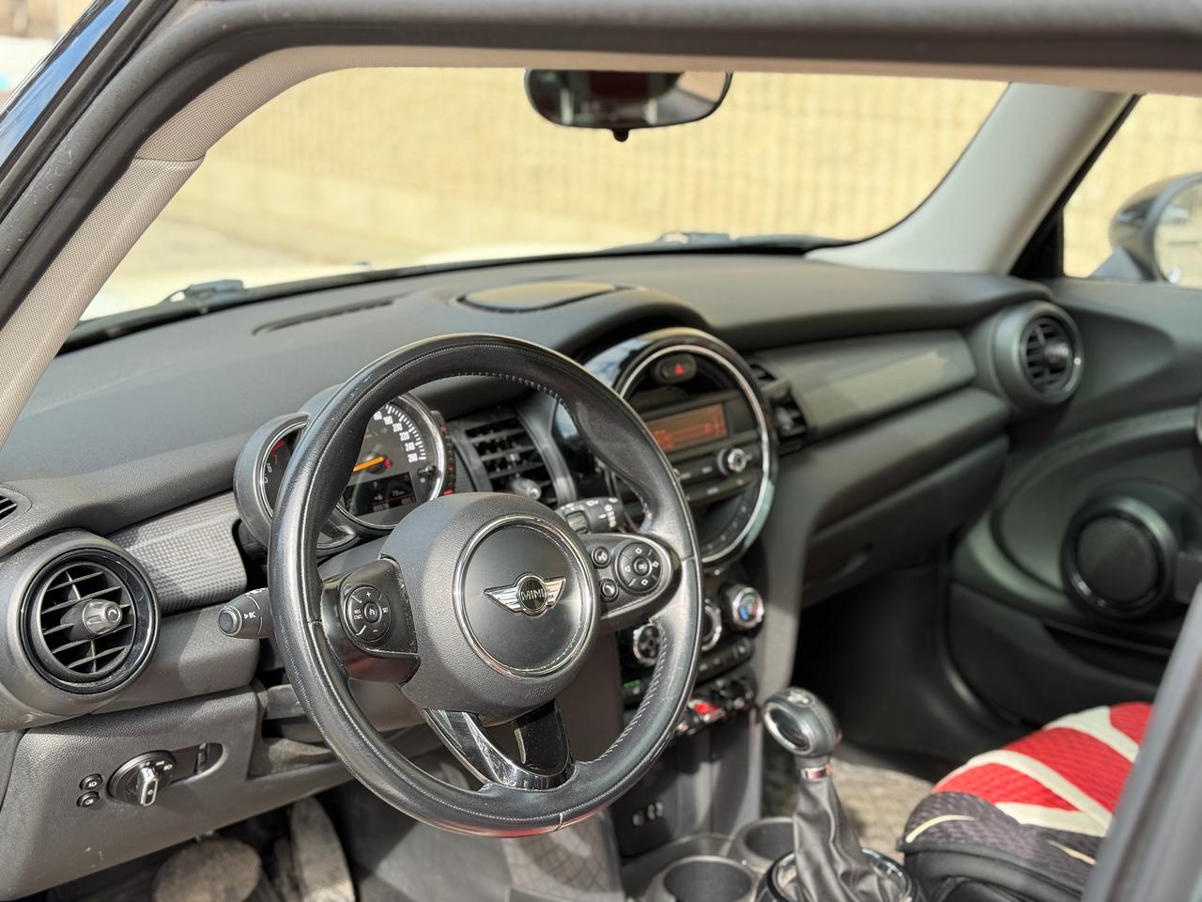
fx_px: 1667
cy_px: 451
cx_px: 601
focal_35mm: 48
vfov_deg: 30.3
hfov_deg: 39.7
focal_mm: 6.76
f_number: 1.78
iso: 100
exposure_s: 1/269
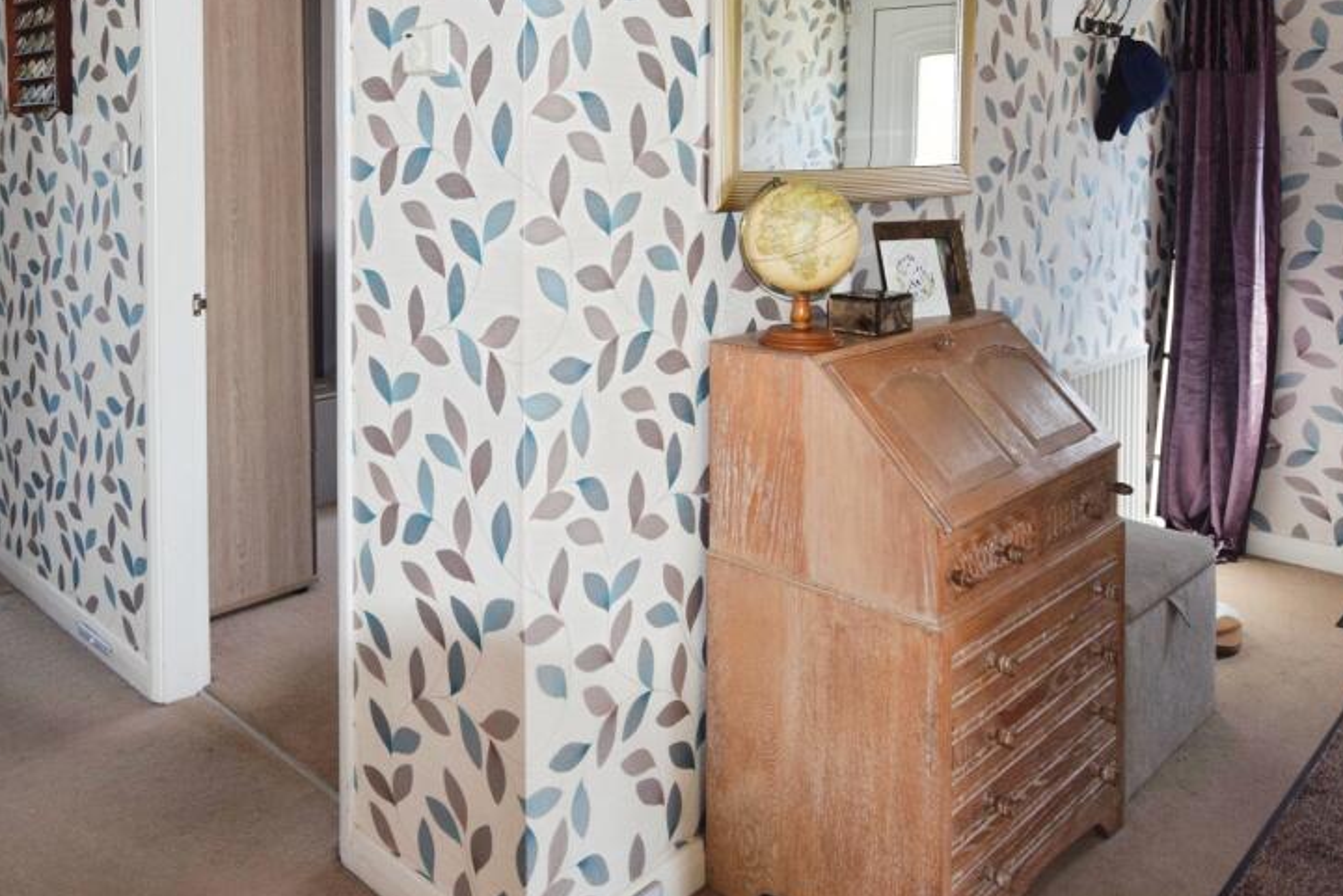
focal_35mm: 28
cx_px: 445
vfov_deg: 46.6
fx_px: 1034
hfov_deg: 64.3
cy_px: 355
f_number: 5
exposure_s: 1/100
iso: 800
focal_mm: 13
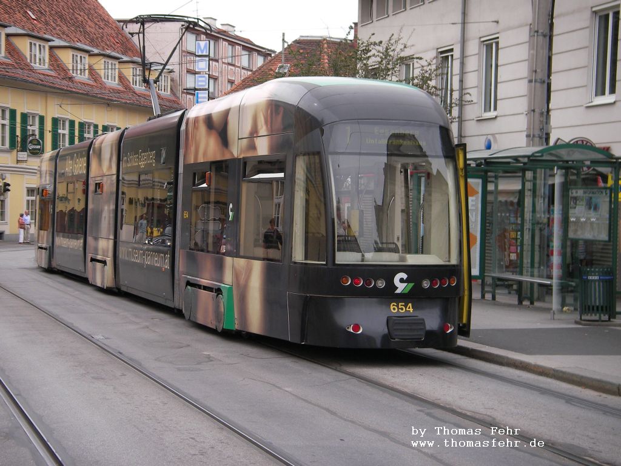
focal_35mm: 72
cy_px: 233
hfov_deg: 27.0
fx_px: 1292
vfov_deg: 20.4
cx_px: 310
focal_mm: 12
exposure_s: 1/330
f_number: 3.8
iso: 50
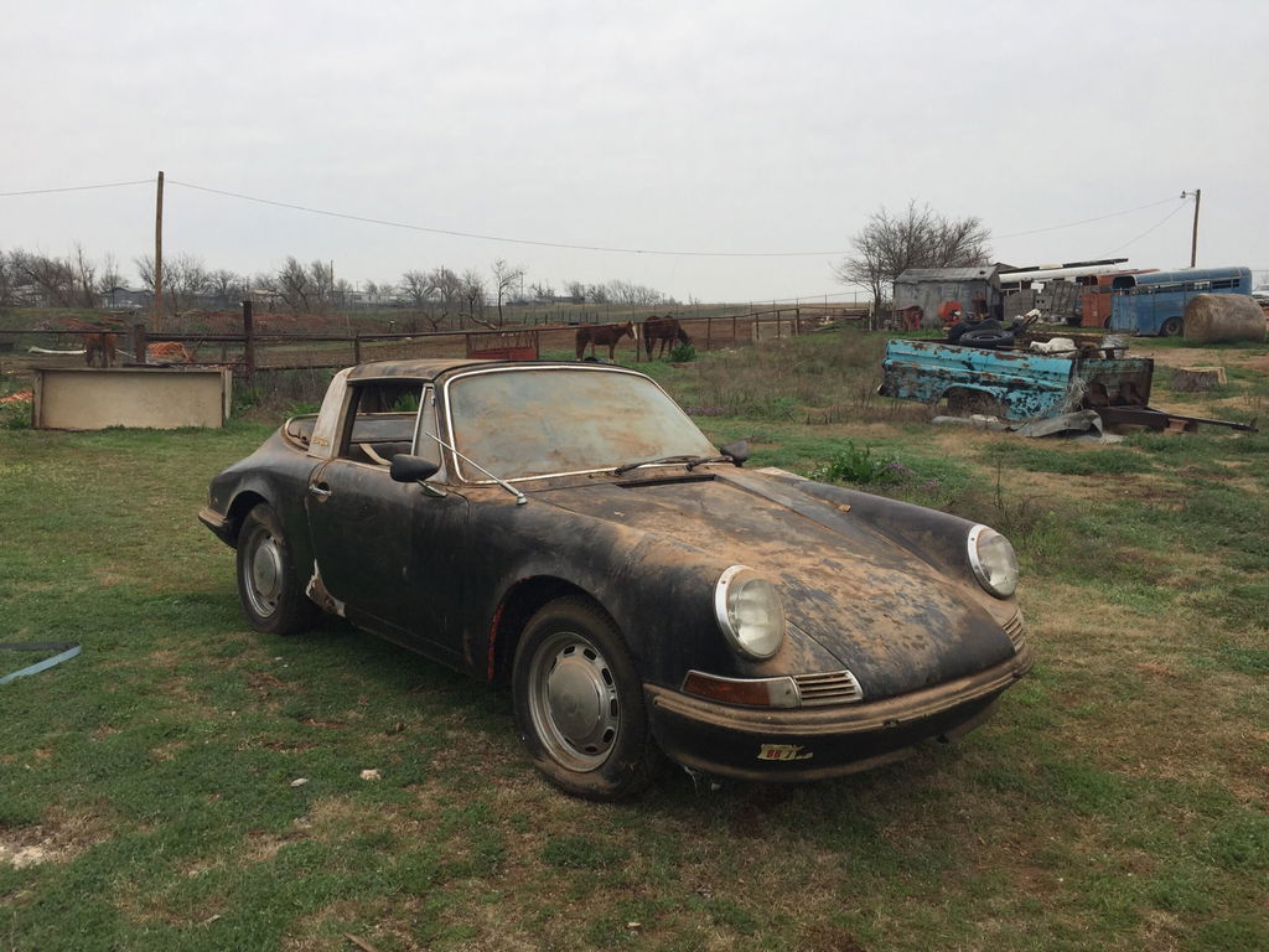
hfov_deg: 61.7
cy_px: 476
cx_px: 634
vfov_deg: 48.2
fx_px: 1063
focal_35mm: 29
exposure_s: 1/225
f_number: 2.2
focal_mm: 4.15
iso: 32
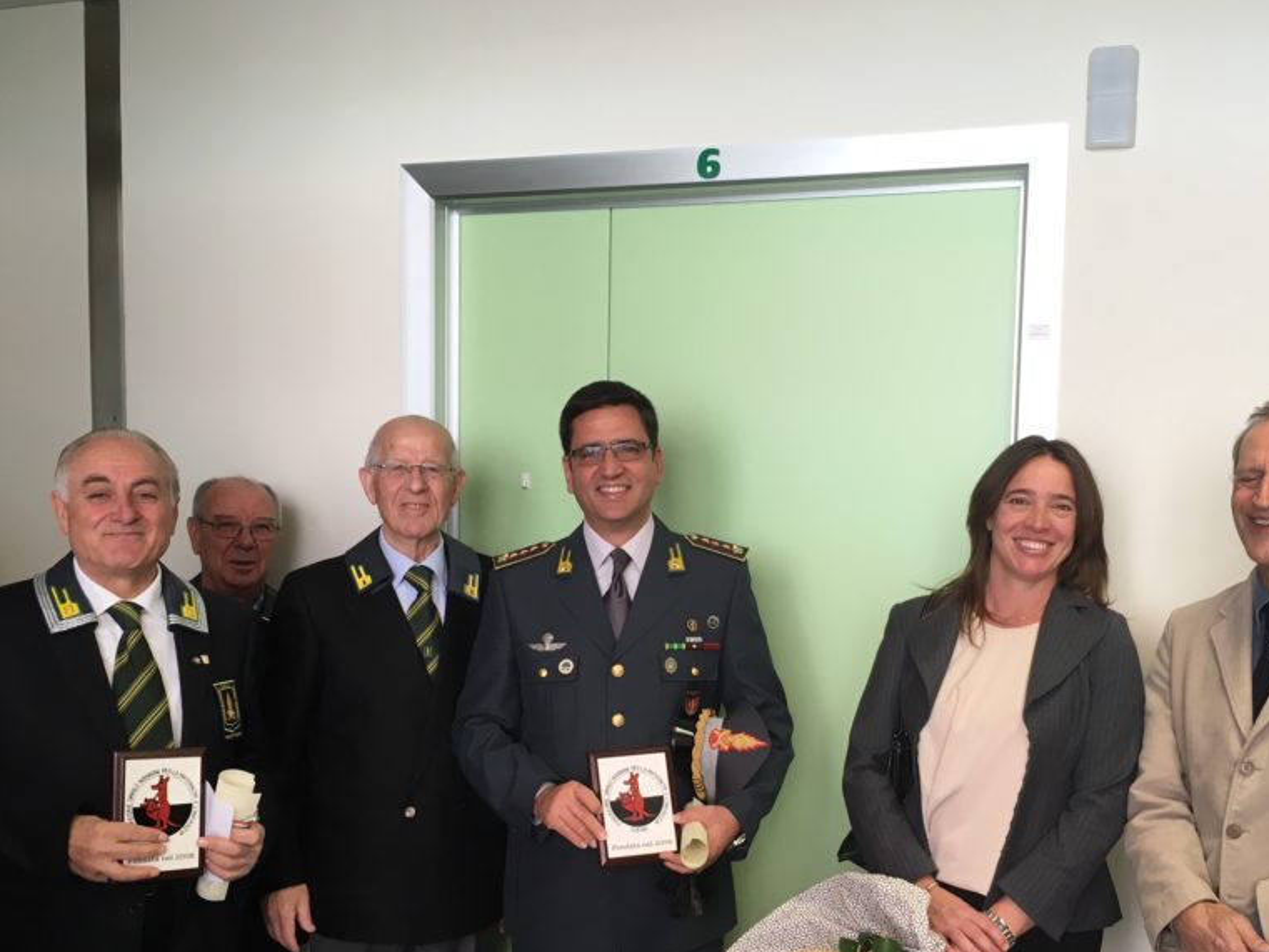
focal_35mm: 39
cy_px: 597
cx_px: 665
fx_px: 1430
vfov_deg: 36.6
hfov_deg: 47.8
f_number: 2.2
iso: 25
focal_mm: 4.15
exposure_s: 1/33
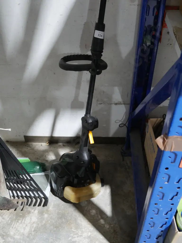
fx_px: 280
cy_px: 122
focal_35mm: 40
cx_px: 91
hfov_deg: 36.0
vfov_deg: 46.8
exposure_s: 1/60
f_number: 4.5
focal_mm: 20
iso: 2500
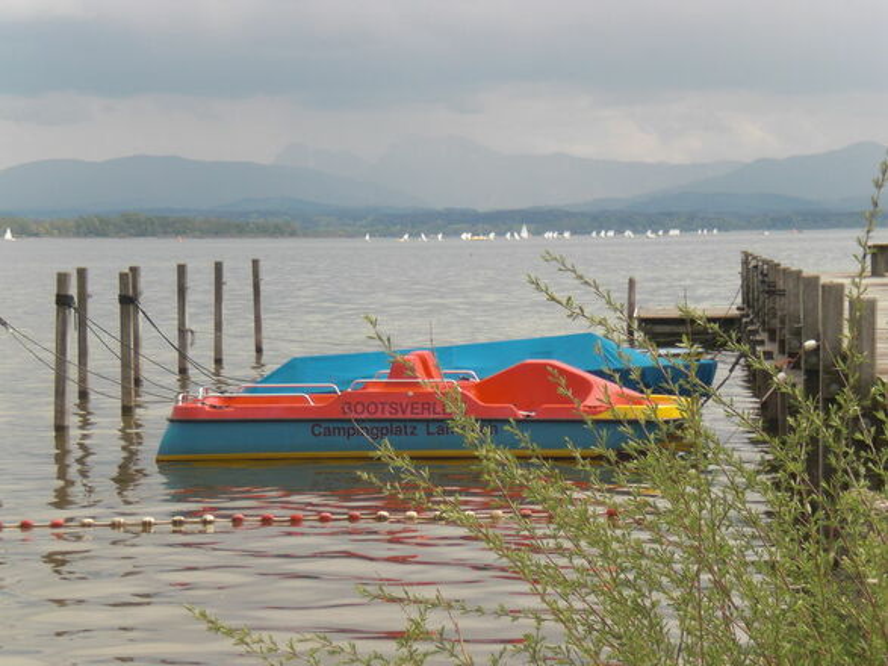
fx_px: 2924
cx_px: 444
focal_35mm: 114
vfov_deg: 13.0
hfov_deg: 17.3
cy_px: 333
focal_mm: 18.9
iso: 64
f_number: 5.9
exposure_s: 1/200
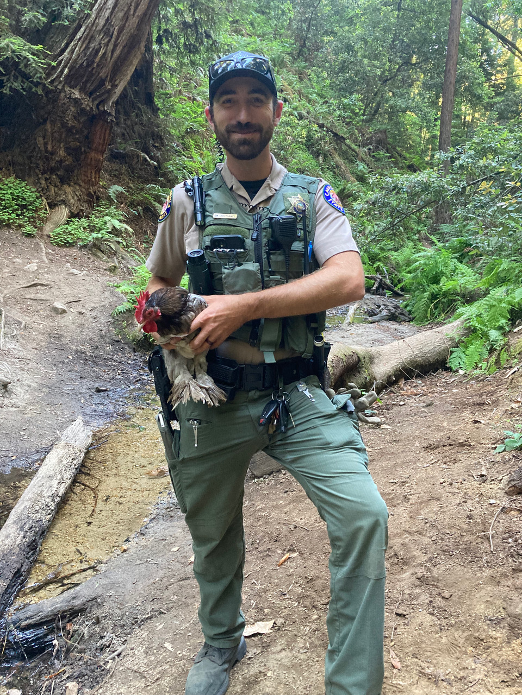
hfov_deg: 49.7
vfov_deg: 63.4
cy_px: 348
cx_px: 261
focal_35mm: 28
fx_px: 563
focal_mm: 3.99
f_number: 1.8
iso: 400
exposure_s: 1/38
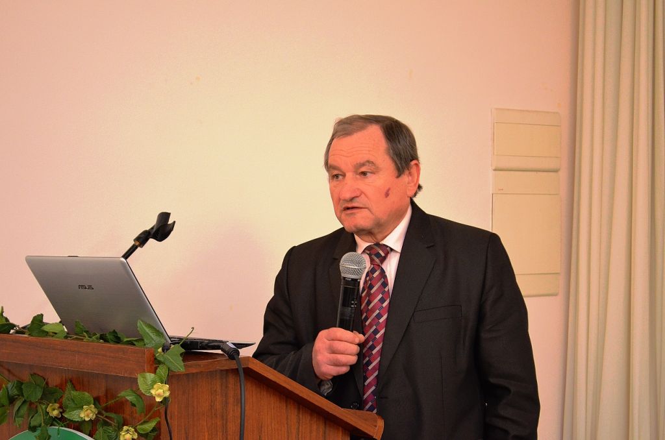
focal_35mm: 82
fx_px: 1521
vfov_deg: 16.5
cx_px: 332
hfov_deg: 24.7
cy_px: 220
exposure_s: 1/60
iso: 2800
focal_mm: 55
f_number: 5.6
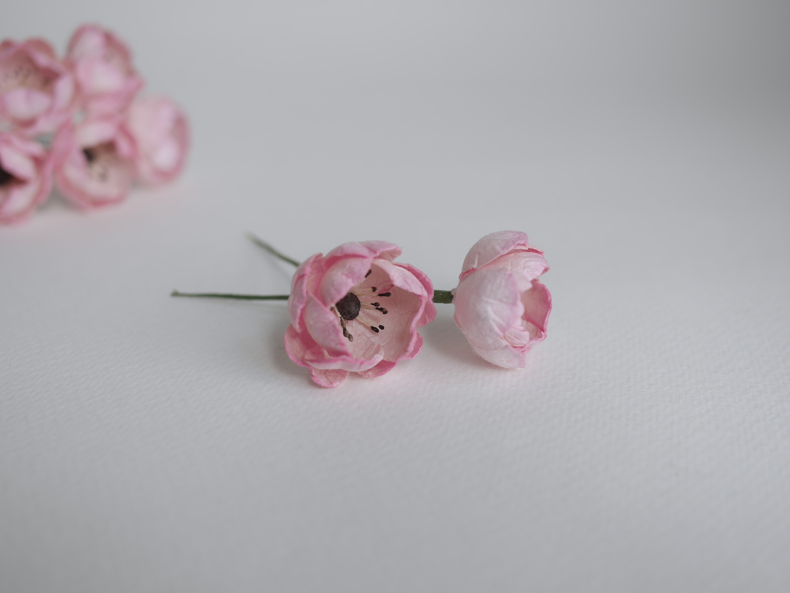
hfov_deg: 46.8
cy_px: 296
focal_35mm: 40
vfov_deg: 36.0
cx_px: 395
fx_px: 913
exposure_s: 1/200
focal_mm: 20
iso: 200
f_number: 2.5
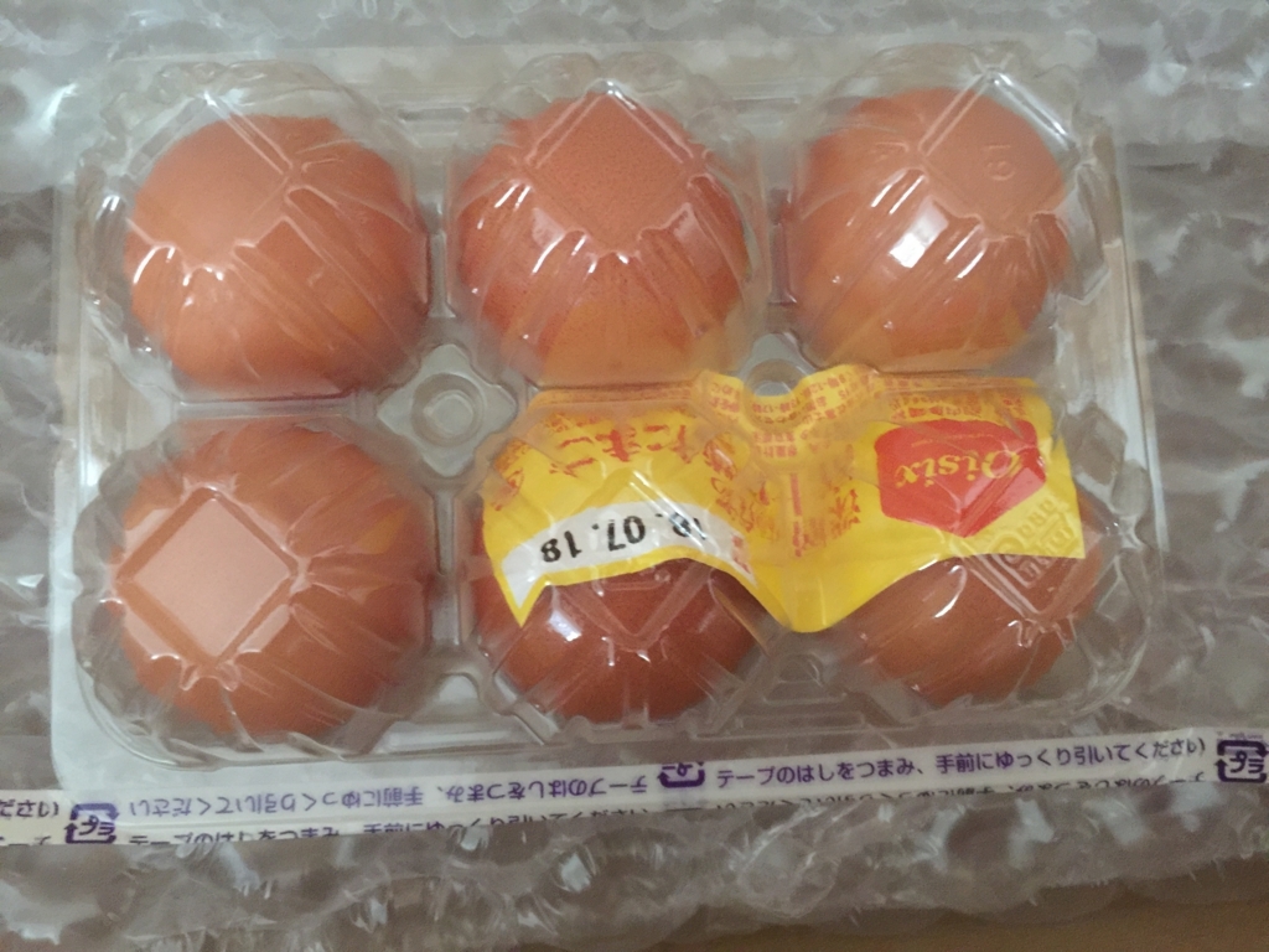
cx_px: 634
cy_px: 476
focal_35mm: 29
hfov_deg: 61.7
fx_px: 1063
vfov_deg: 48.2
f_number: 2.2
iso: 125
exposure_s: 1/4
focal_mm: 4.15
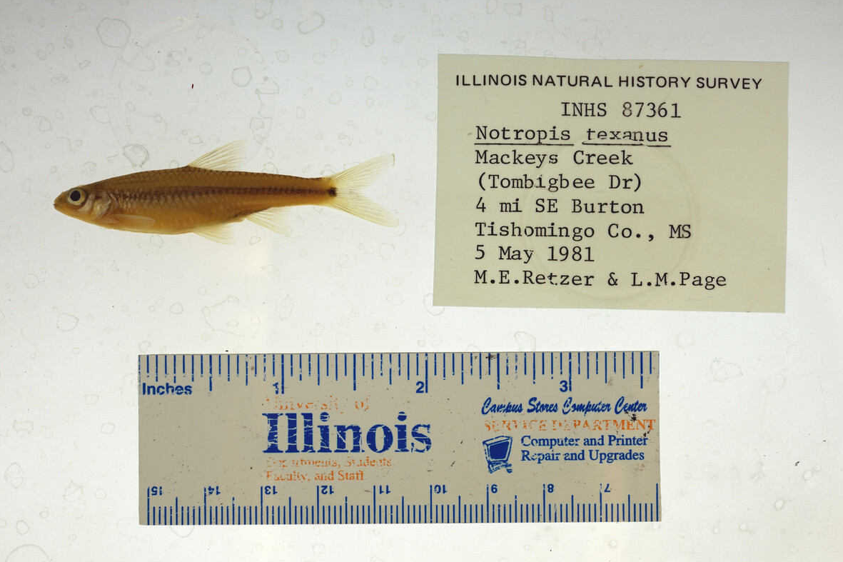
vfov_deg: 22.3
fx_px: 1428
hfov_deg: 32.9
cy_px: 283
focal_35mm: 61
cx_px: 422
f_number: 10
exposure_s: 1/200
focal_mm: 60
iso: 100
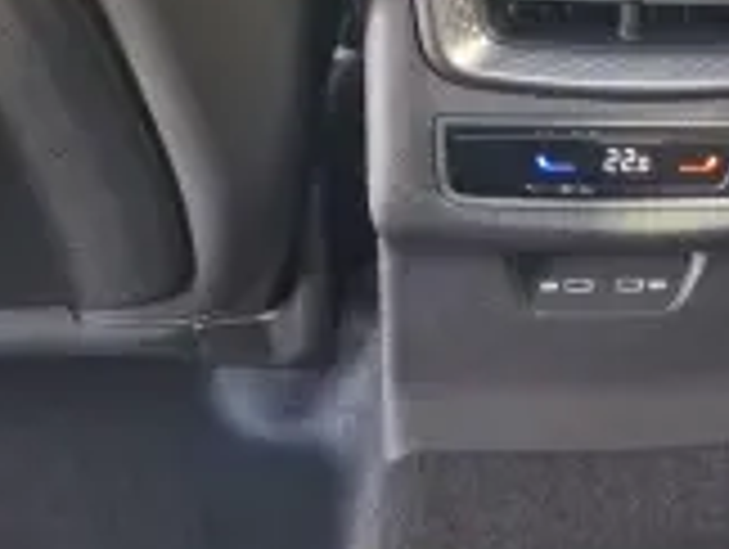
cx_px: 680
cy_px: 108
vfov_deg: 28.0
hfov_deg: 34.9
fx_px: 1076
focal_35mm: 51
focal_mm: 5.54
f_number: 1.8
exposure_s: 1/60
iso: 200
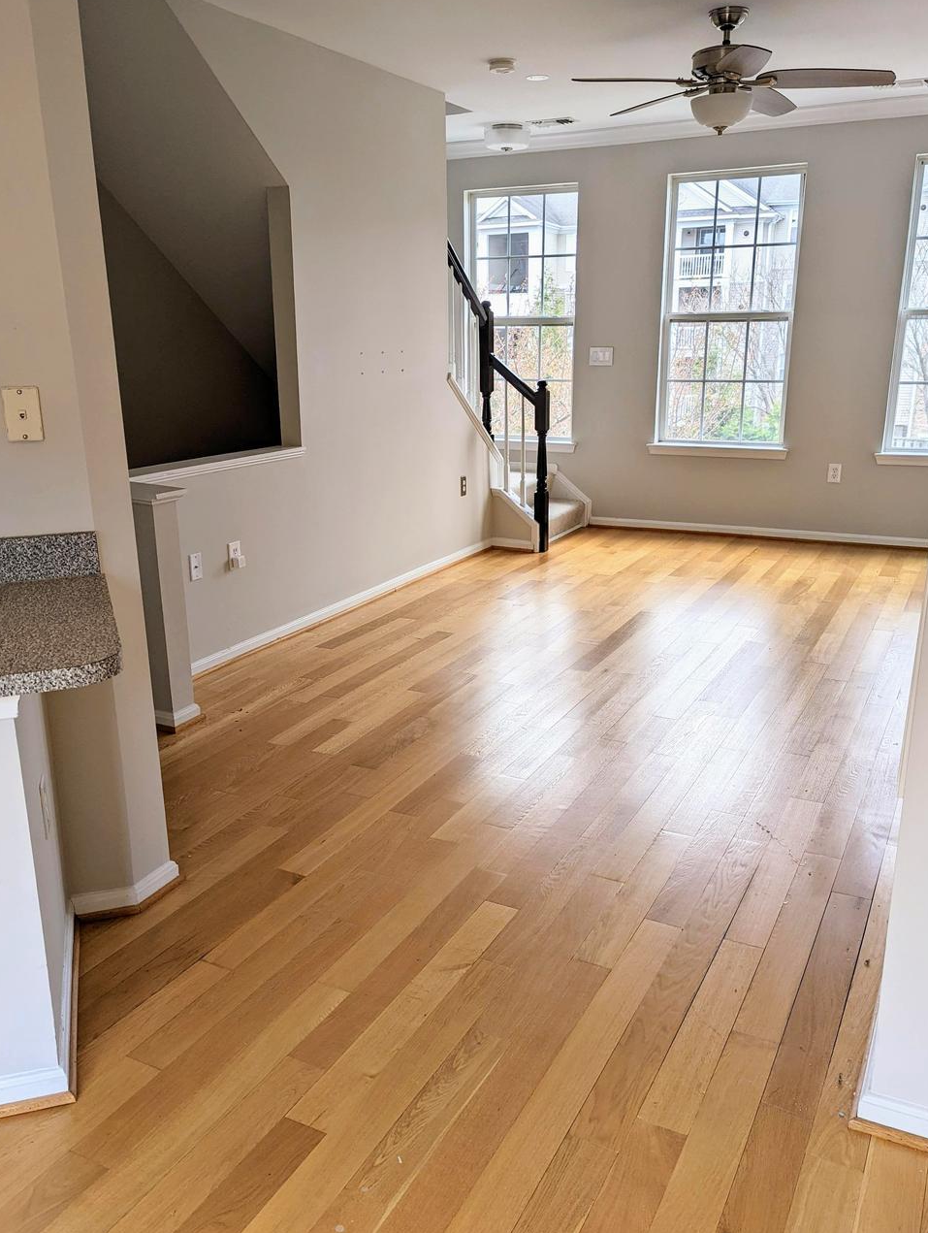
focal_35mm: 29
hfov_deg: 48.3
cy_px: 638
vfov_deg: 61.6
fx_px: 1034
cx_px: 445
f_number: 1.85
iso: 35
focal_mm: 6.81
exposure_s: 1/201
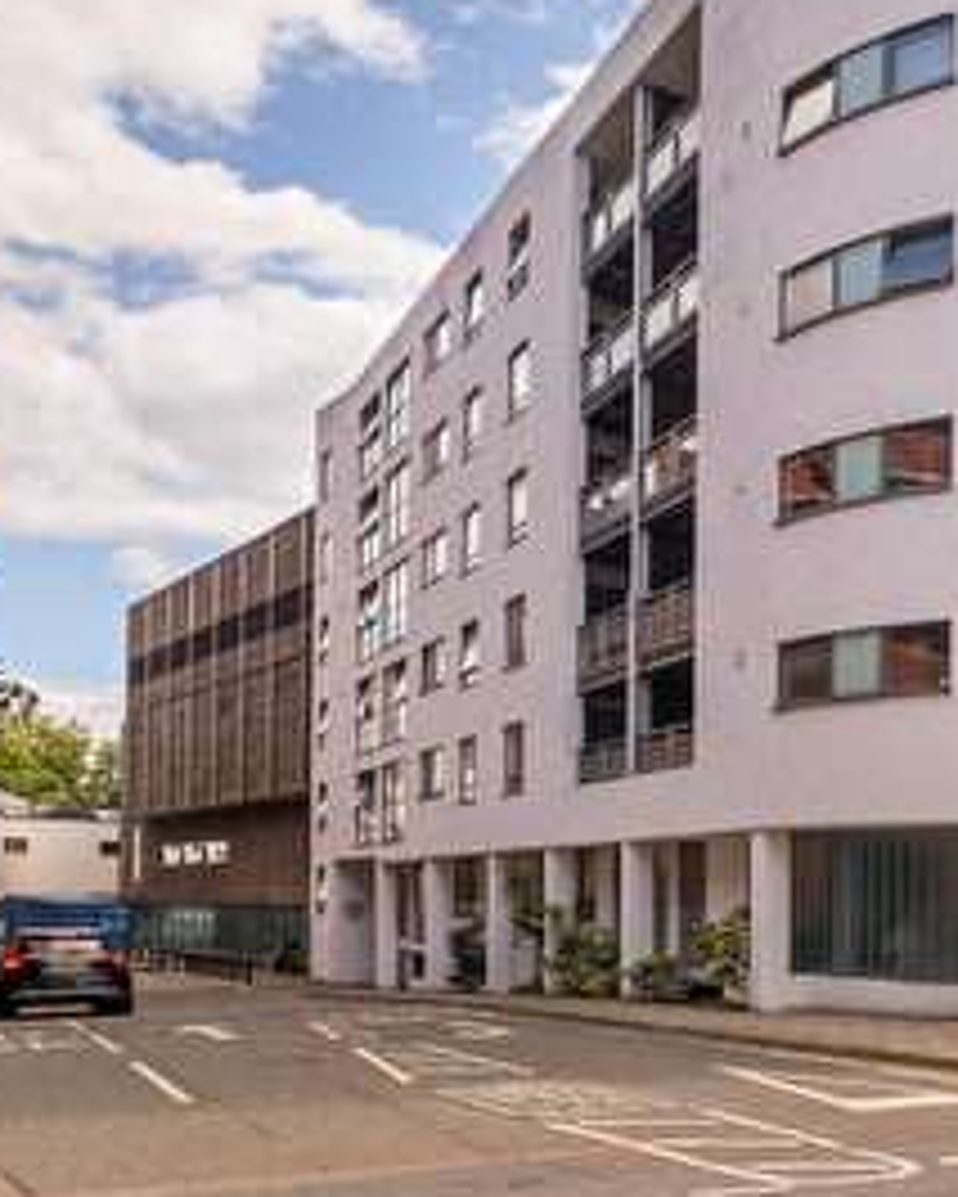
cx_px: 1147
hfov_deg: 33.0
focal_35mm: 37
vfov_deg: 47.7
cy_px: 344
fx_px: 1311
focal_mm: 10
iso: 500
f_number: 6.4
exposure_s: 1/1100
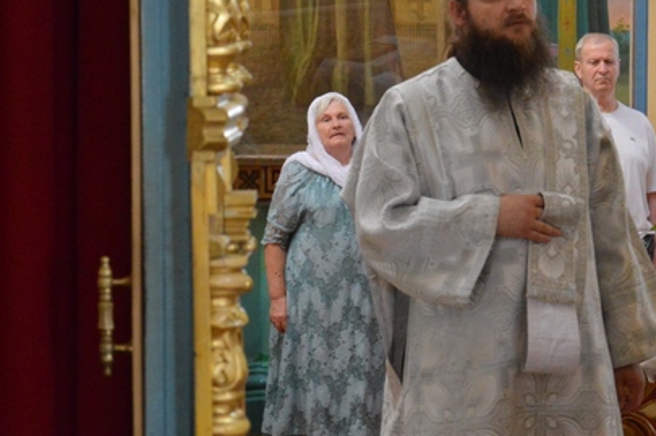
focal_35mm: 154
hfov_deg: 13.3
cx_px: 549
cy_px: 88
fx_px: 2803
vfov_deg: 8.9
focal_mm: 52
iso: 3200
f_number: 5
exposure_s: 1/40
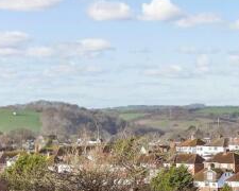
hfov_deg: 22.4
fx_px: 580
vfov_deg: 18.7
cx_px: 237
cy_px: 82
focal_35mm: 82
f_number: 8
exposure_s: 1/200
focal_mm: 20
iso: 200
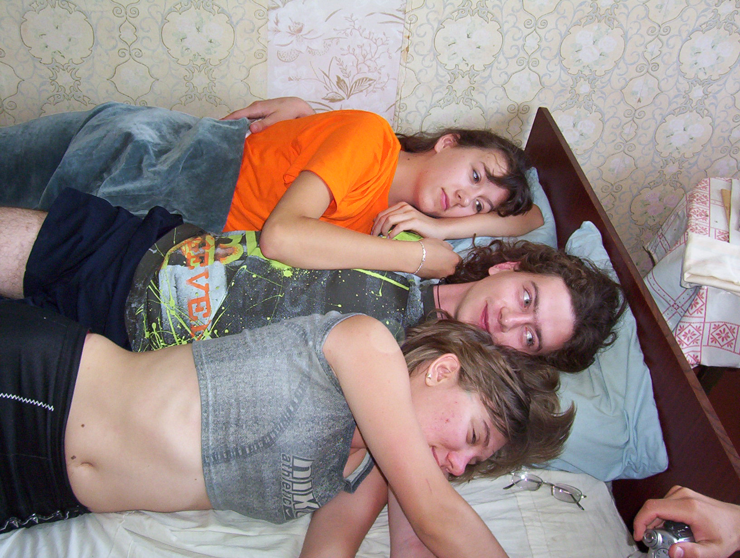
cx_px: 370
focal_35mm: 43
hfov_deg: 43.8
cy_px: 279
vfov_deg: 33.7
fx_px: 921
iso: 140
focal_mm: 5.77
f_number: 2.73
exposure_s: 1/60
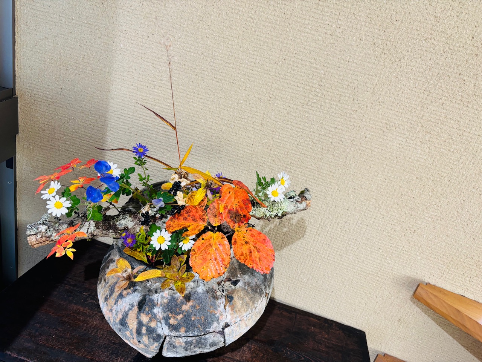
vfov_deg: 53.1
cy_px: 181
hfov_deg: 67.3
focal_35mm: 26
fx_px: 362
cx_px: 241
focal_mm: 5.96
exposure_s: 1/59
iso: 200
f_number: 1.6
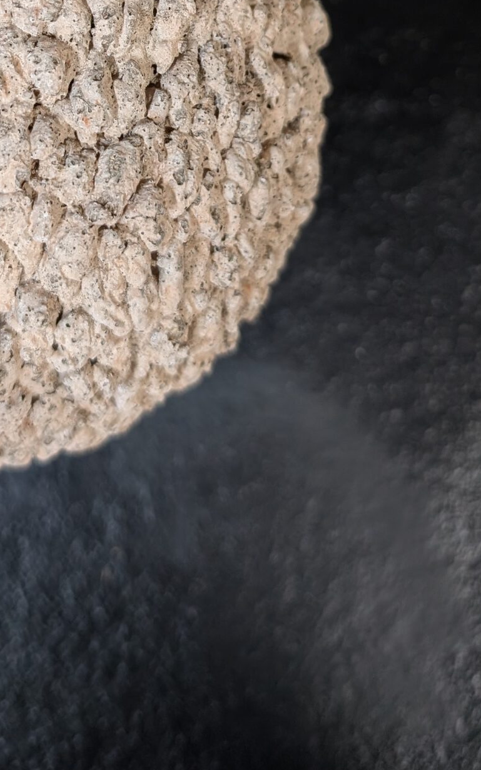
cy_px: 14
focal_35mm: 53
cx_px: 120
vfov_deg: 34.9
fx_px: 1112
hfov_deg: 24.1
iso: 485
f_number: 1.68
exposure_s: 1/116
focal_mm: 6.9
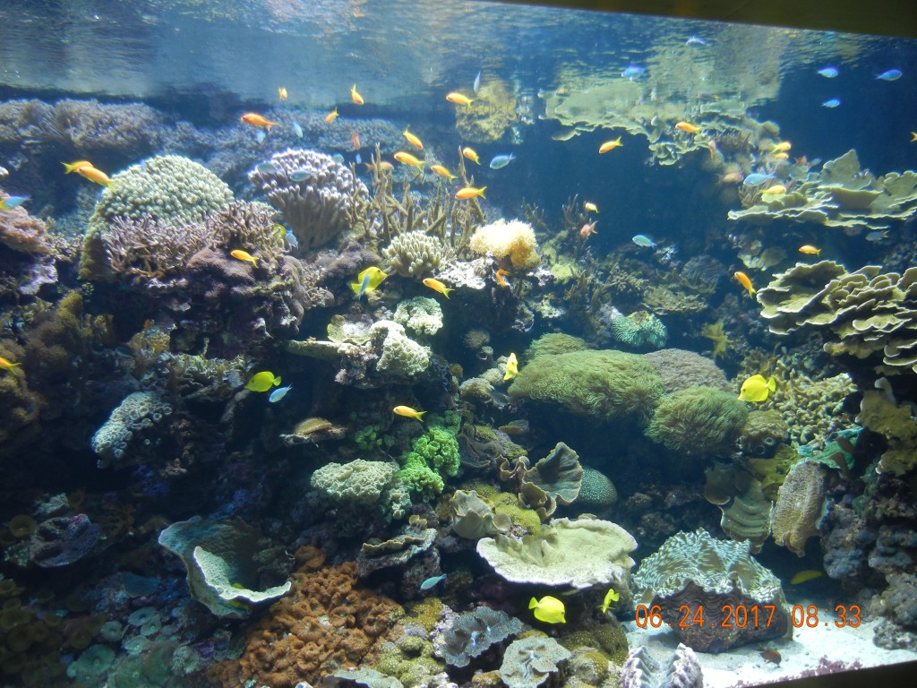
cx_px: 458
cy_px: 344
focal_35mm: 30
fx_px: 795
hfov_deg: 60.0
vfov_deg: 46.8
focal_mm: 5.4
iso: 160
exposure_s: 1/33.4
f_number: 3.5
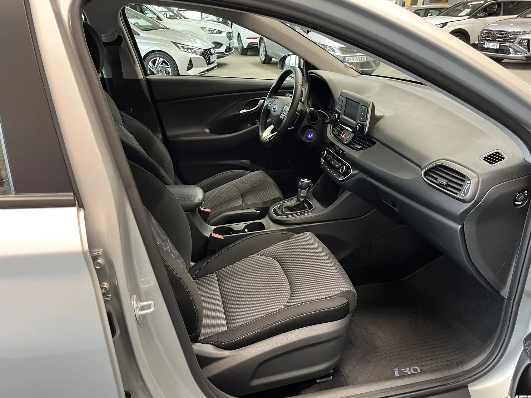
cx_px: 277
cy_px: 196
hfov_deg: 63.4
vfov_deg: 49.7
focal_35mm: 28
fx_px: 429
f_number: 1.6
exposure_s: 1/60
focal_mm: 5.1
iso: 250
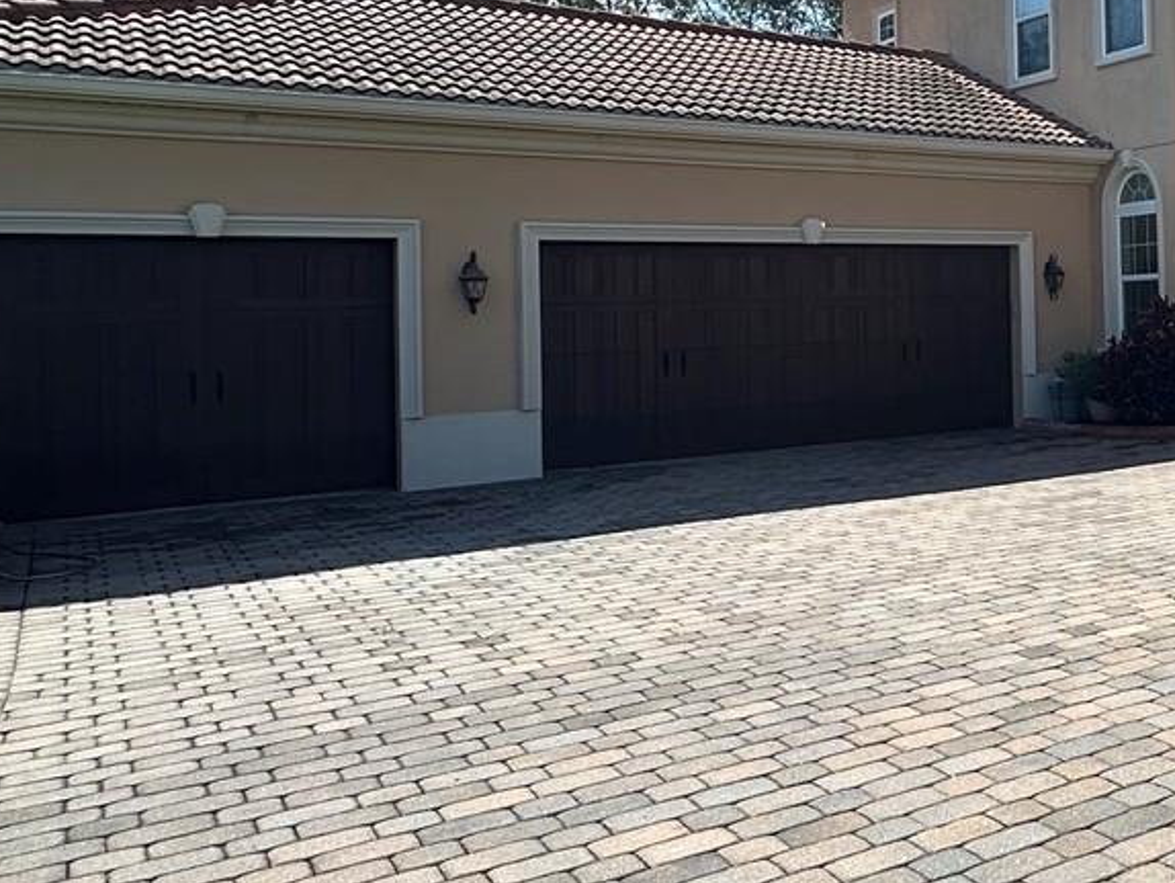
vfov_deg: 36.4
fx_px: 1324
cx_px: 1343
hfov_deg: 38.2
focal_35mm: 39
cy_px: 279
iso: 50
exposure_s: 1/1366
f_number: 2.2
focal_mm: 2.22
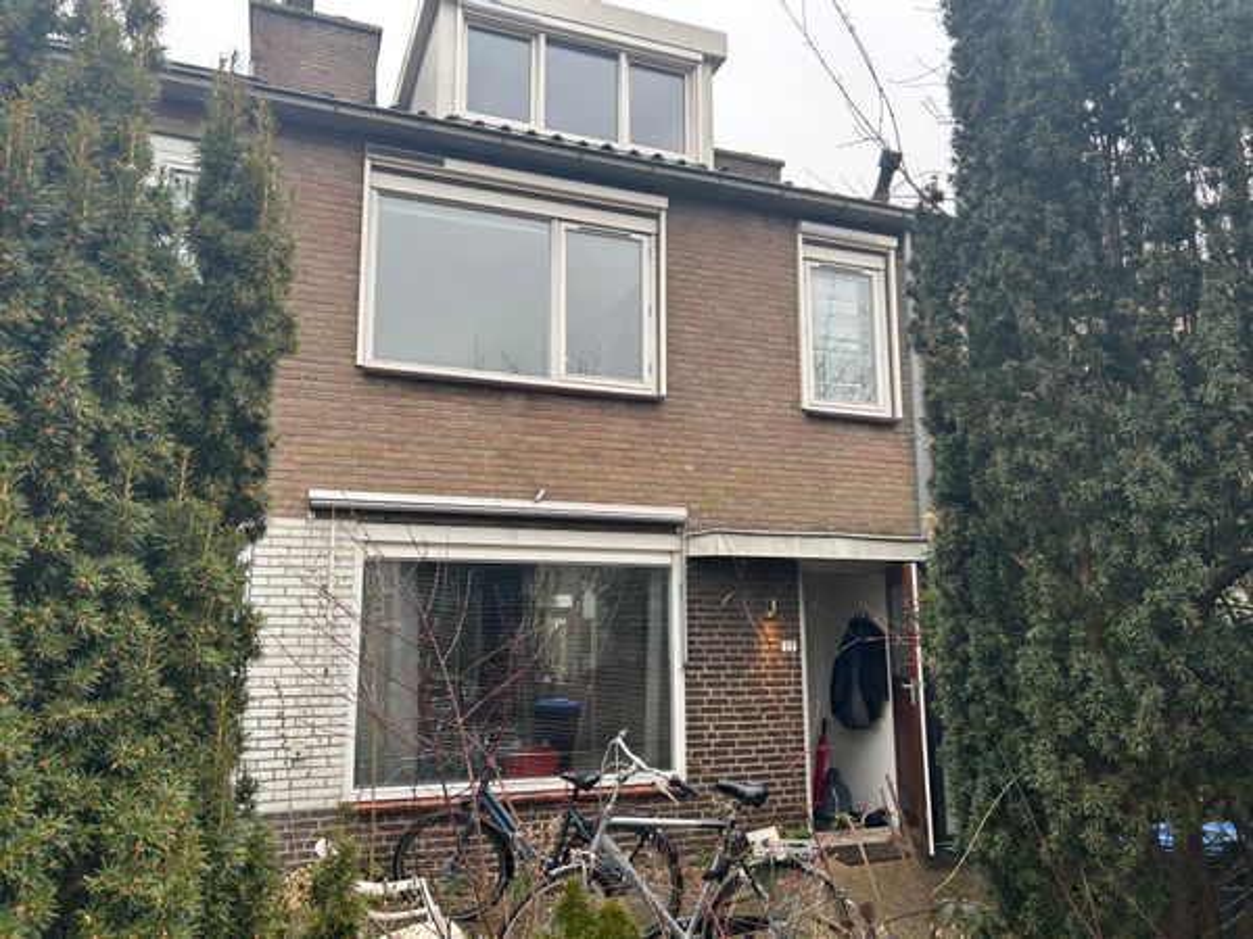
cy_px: 470
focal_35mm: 26
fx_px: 941
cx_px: 626
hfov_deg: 67.3
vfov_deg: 53.1
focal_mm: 5.7
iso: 40
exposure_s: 1/121
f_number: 1.5
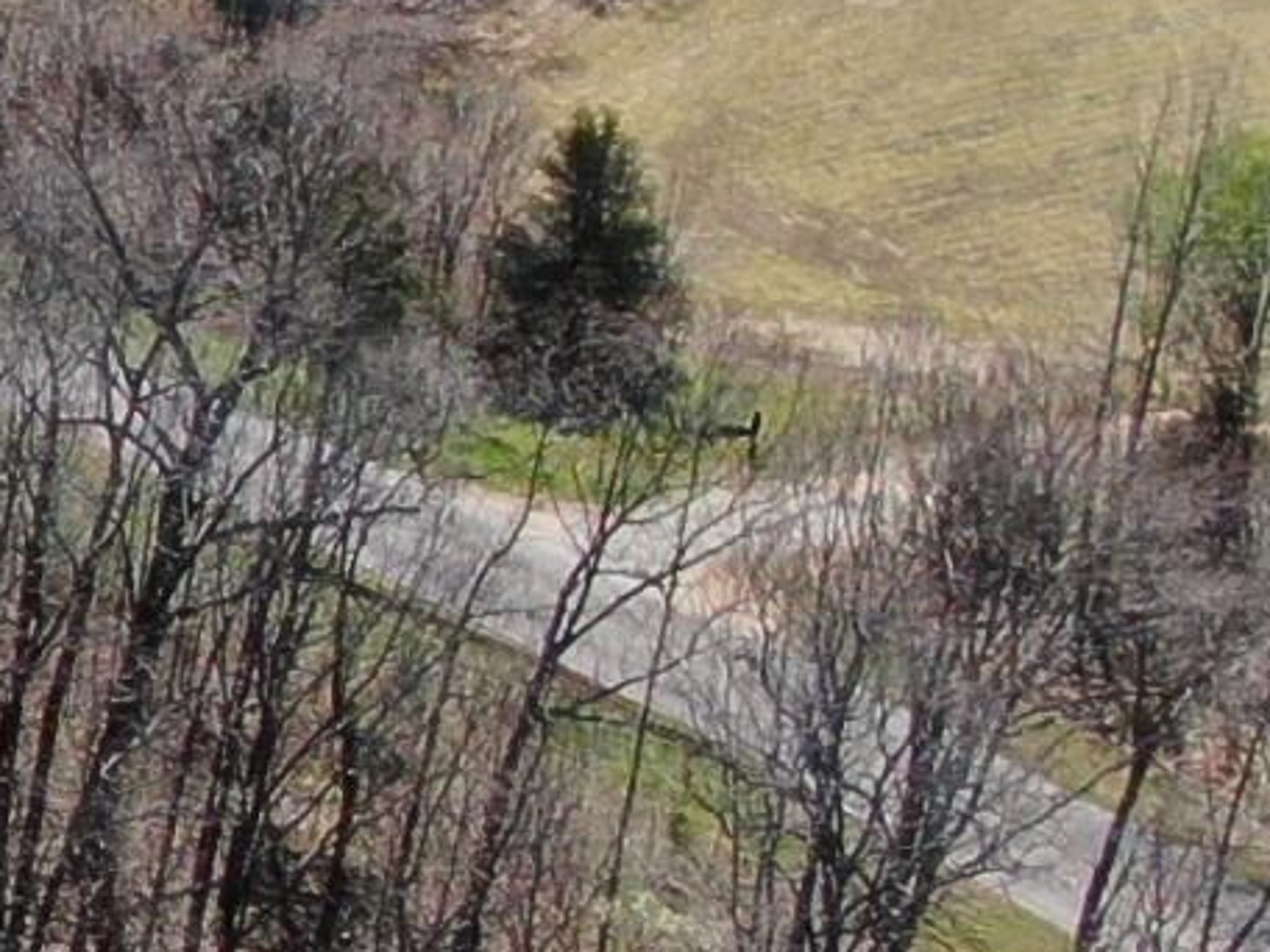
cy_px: 404
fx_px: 5797
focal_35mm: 158
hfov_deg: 10.5
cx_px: -1930
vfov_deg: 9.4
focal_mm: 4.39
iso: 100
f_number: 2.8
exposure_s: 1/1000
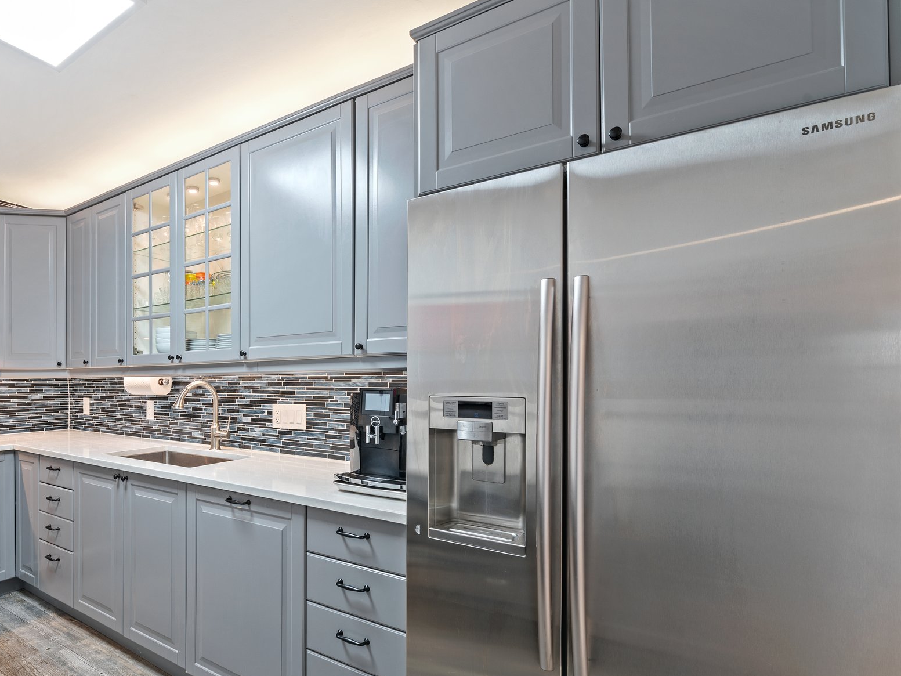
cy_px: 384
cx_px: 316
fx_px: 495
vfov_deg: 68.4
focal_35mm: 19
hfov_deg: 82.4
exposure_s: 1
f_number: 8
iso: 200
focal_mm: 15
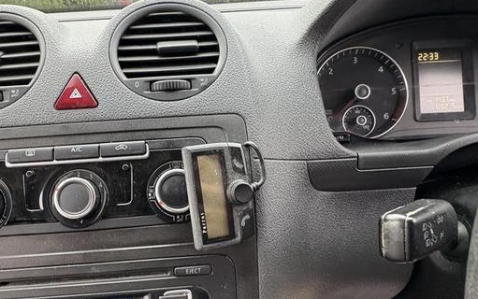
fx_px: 339
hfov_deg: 69.7
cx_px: 194
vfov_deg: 47.3
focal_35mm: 26
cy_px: 184
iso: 200
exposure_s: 1/88
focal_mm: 2.22
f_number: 2.2
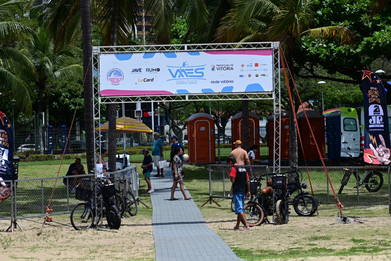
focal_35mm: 105
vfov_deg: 13.1
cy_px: 130
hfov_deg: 19.4
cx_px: 196
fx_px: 1141
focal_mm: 70
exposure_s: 1/1600
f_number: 8
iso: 320
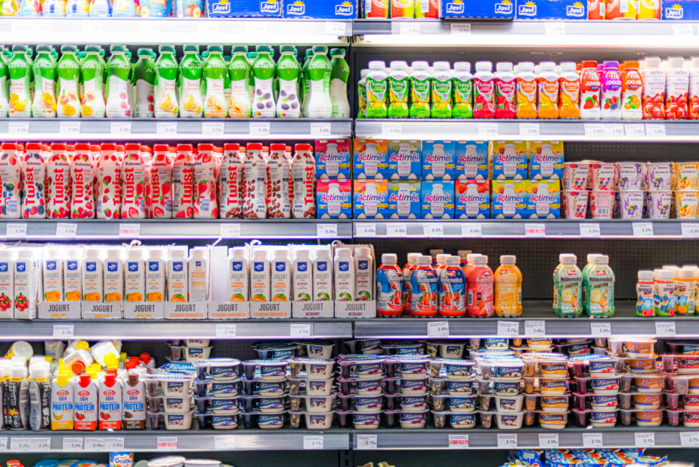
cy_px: 233
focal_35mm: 55
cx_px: 350
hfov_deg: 36.2
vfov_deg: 24.6
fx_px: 1068
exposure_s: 1/250
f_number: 1.4
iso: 200
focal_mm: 50
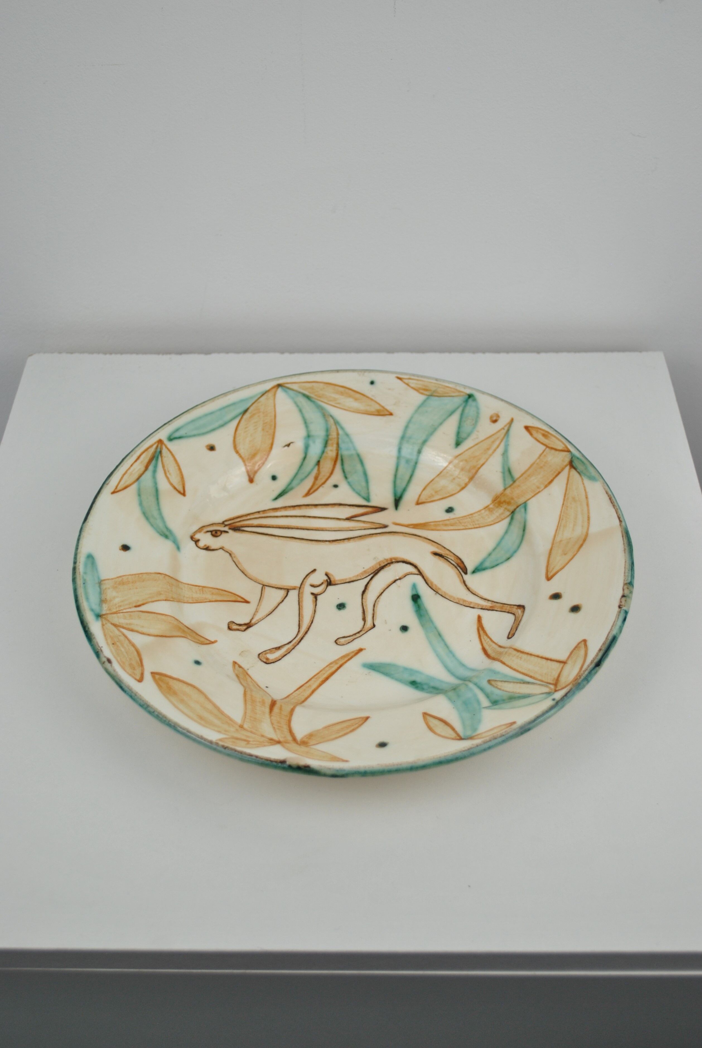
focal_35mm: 42
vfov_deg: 46.4
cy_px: 524
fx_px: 1225
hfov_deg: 32.0
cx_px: 351
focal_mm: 28
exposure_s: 1/200
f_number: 4.5
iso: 200
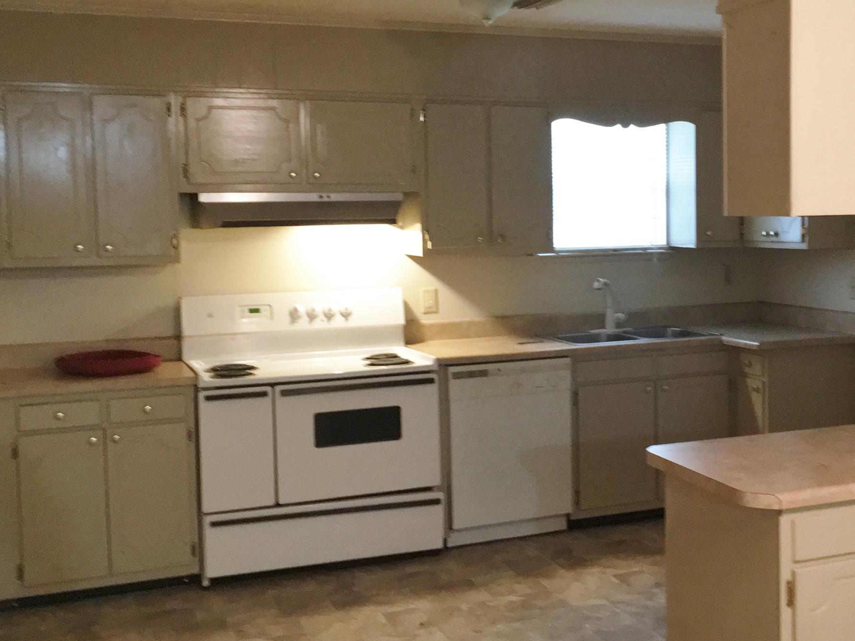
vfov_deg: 29.6
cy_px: 280
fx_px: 1210
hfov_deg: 38.1
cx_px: 621
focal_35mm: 49
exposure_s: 1/20
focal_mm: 4.15
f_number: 2.2
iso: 200
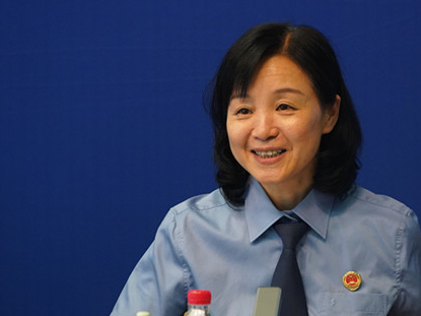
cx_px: 292
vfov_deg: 5.2
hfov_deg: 6.9
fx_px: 3465
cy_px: 201
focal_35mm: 285
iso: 6400
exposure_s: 1/200
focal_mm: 191
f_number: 6.3
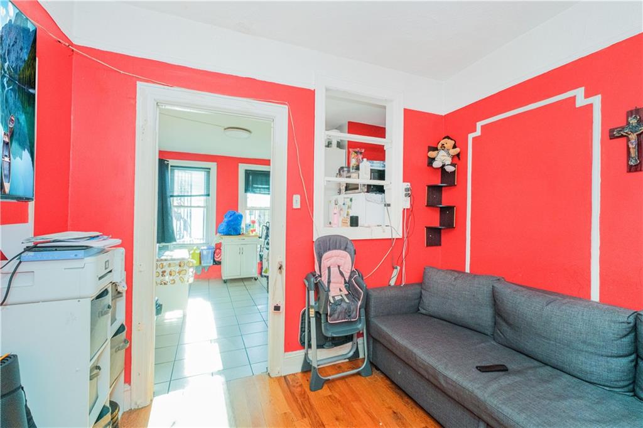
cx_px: 322
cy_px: 214
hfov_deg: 100.4
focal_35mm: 15
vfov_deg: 77.3
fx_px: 268
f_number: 10
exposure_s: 1/60
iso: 1600
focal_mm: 10
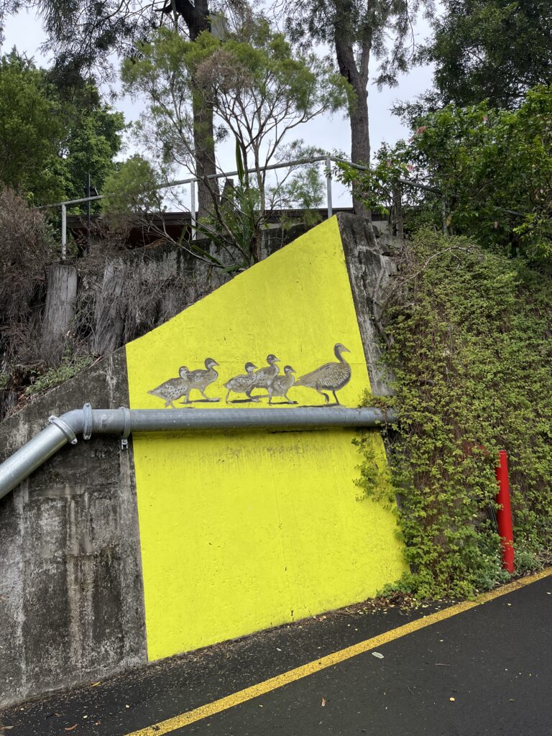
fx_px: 553
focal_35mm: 26
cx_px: 276
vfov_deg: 67.3
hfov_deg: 53.1
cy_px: 368
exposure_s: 1/1252
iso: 50
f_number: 1.6
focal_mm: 5.1
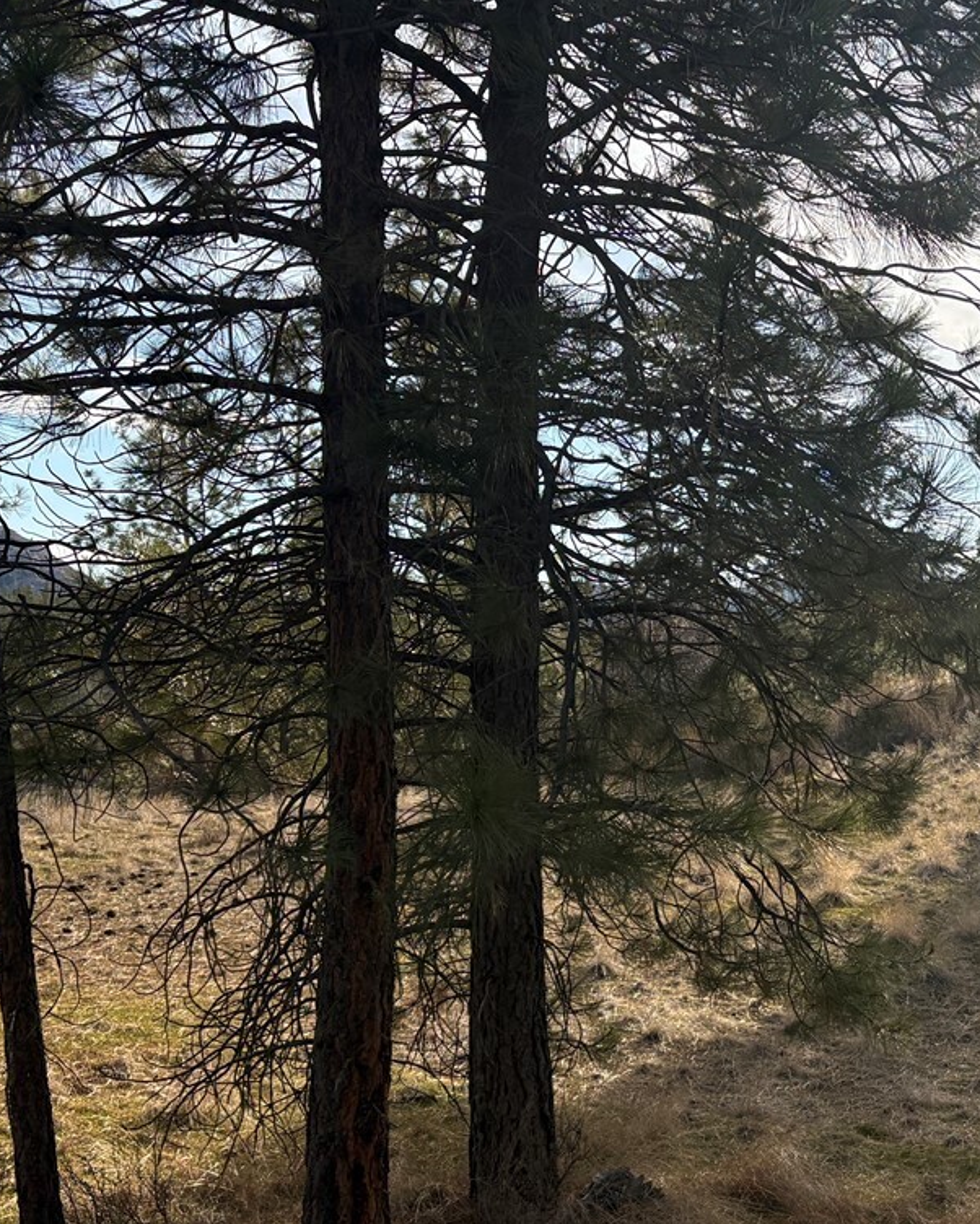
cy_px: 833
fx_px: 1957
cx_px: 965
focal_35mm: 54
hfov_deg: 26.7
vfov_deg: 34.4
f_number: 1.6
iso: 64
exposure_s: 1/2012
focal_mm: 5.96
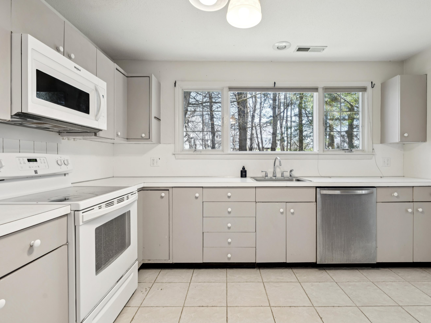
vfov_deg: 71.6
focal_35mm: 18
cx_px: 227
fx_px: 224
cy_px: 162
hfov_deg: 87.7
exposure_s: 1/1.67
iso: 100
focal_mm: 16
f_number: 8
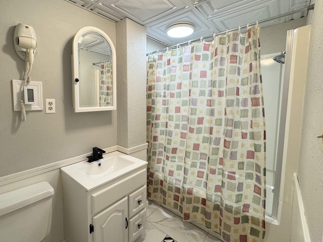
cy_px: 113
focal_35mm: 17
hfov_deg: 90.7
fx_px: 159
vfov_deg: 74.6
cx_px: 144
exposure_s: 1/120
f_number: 2.2
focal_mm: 2.22
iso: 160
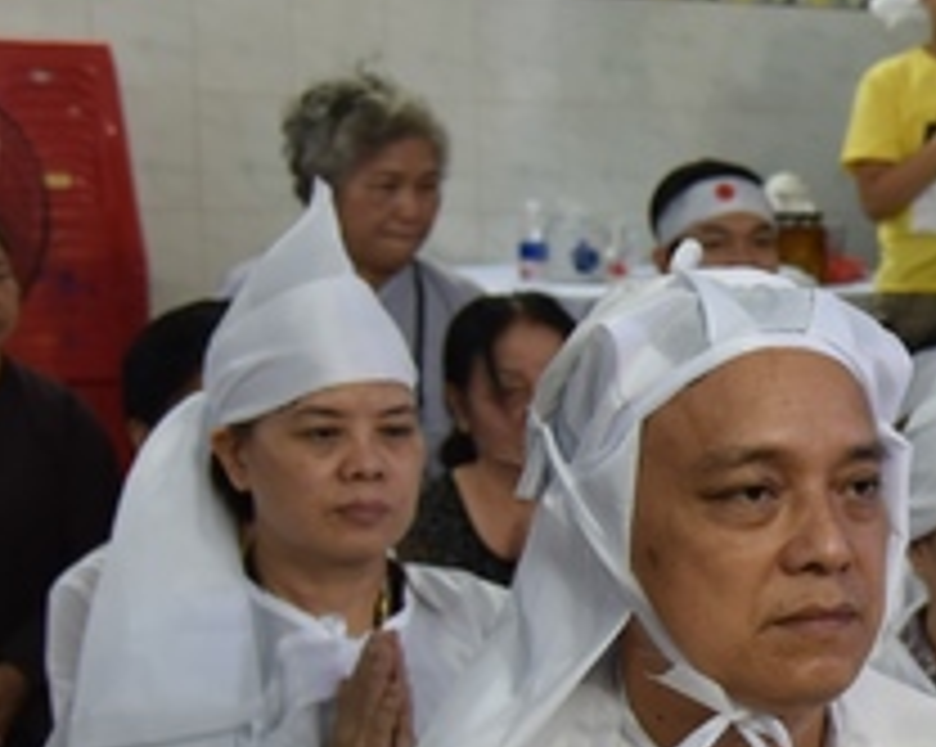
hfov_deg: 18.9
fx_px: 2519
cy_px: 540
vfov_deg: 16.8
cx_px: 1341
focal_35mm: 91
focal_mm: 31
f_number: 4
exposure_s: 1/50
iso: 1250
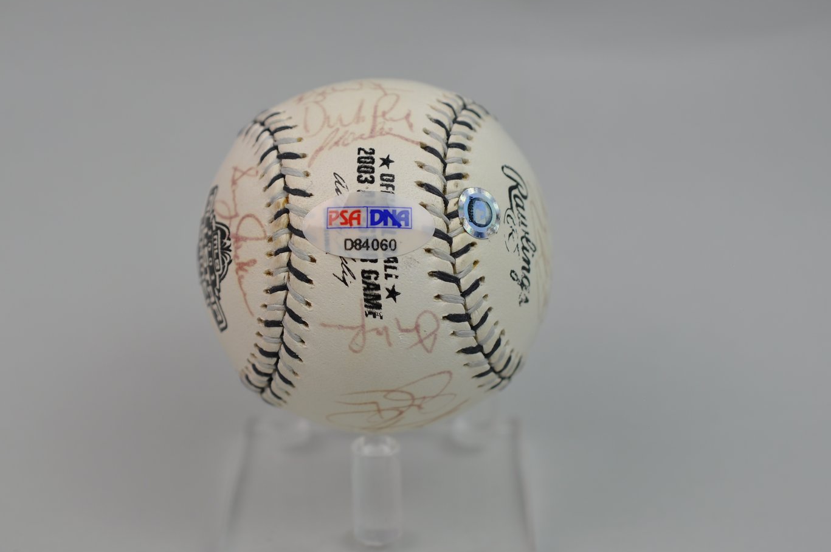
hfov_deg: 27.0
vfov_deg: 18.1
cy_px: 298
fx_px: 1729
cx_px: 378
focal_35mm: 75
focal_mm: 40
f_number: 4.5
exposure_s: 1/80
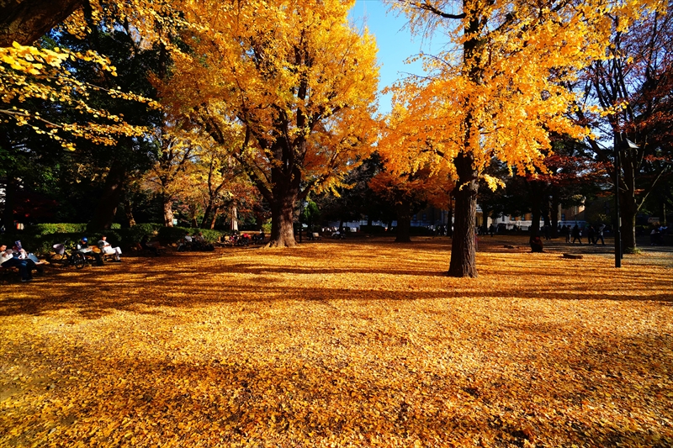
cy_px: 224
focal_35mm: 15
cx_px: 336
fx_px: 280
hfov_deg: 100.4
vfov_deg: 77.3
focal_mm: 10
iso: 100
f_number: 8
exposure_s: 1/100
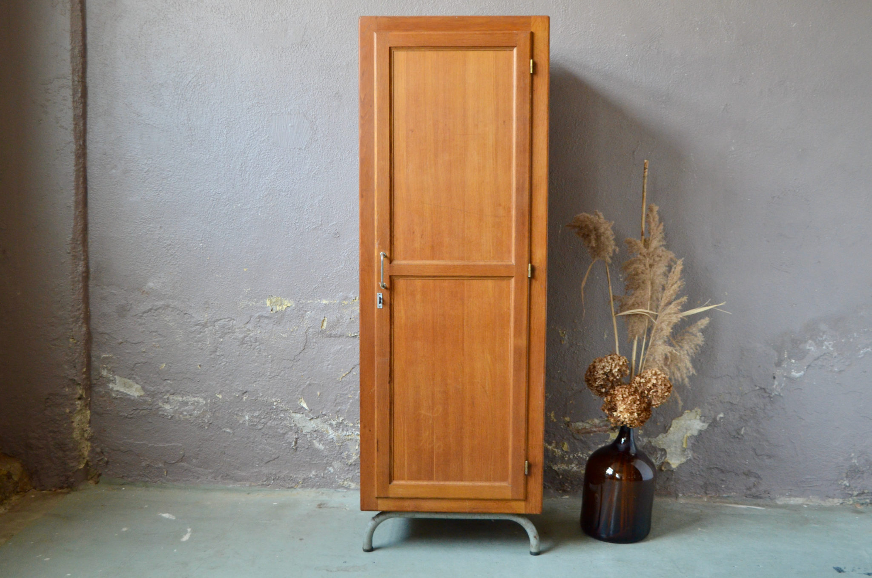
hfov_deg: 49.6
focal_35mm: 39
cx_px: 436
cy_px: 289
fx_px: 943
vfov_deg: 34.1
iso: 1250
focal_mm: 26
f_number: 4.5
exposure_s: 1/80
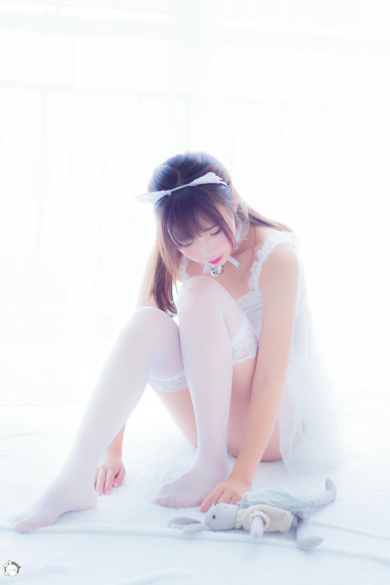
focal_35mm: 55
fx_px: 893
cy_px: 292
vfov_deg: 36.2
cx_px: 195
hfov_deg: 24.6
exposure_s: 1/60
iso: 100
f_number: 1.8
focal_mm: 55
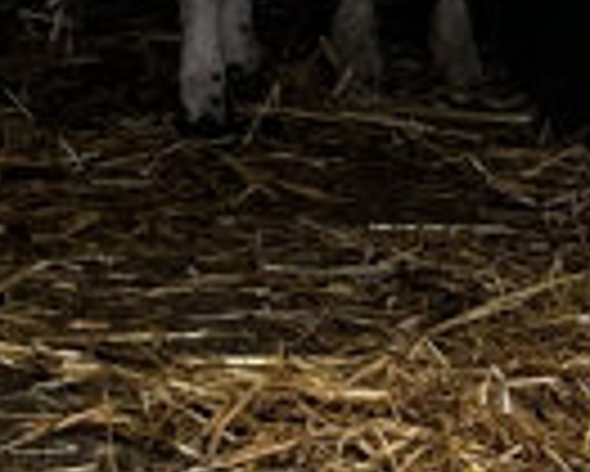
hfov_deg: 7.3
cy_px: 52
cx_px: 536
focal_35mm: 264
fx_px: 4613
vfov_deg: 5.9
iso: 40
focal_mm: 5.7
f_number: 1.5
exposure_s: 1/247
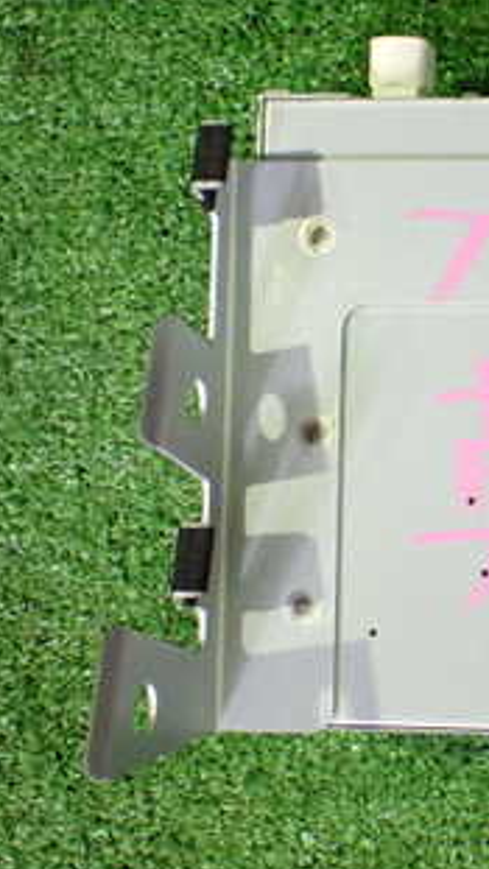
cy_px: 352
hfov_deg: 17.9
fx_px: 1452
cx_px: 637
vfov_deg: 33.2
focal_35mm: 63
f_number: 2.3
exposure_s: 1/40
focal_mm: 5.4
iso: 800
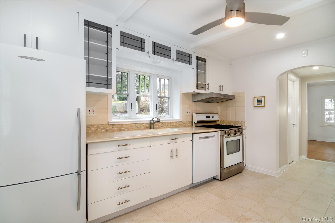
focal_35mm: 16
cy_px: 112
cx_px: 168
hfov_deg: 95.0
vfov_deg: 72.0
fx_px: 154
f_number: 11
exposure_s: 1/25
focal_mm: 11
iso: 640
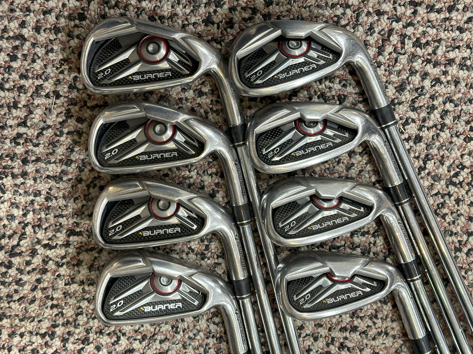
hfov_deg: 39.7
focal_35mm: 48
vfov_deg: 30.3
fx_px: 656
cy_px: 177
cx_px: 236
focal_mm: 6.86
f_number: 1.78
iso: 320
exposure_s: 1/40
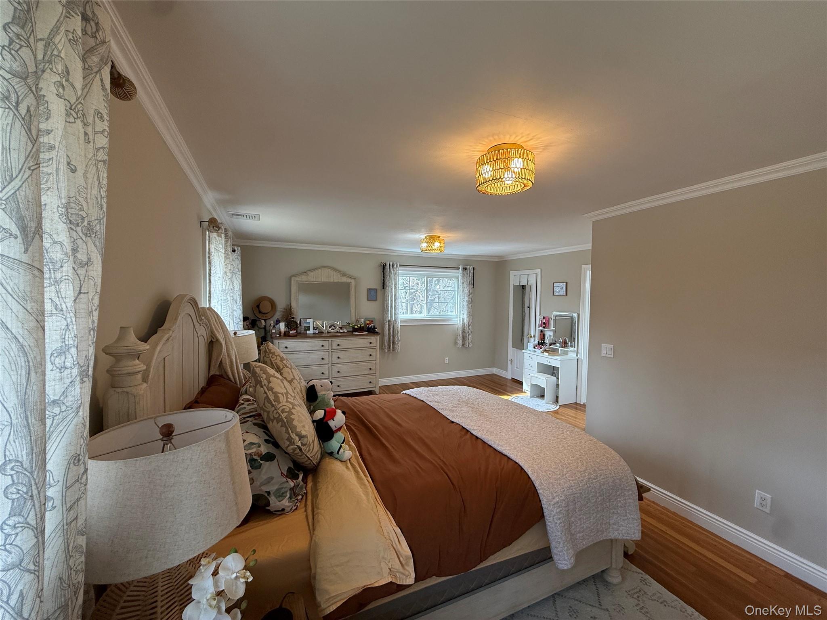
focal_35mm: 14
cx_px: 414
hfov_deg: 102.1
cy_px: 310
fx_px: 334
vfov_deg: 85.7
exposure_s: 1/120
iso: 160
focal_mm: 2.22
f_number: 2.2
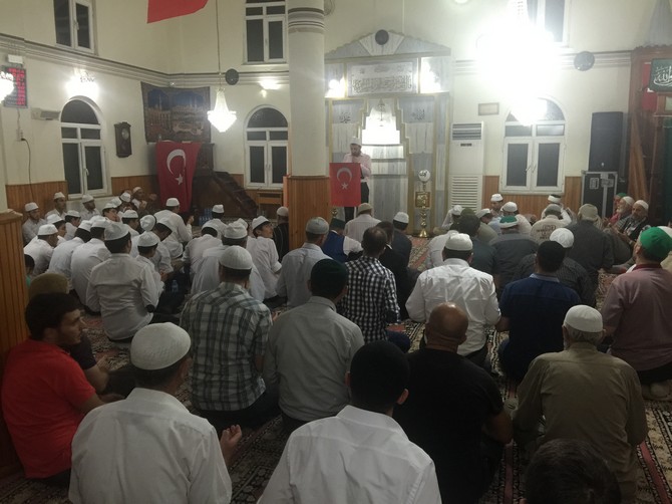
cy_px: 252
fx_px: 563
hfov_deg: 61.7
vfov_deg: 48.2
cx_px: 336
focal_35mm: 29
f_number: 2.2
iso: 100
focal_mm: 4.15
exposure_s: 1/15
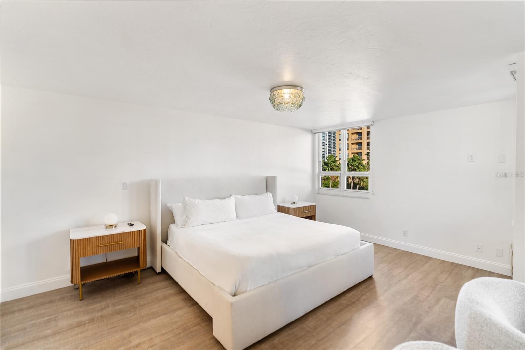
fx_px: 233
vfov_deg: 73.8
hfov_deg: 96.7
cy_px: 175
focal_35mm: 16
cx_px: 262
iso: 125
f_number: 2.8
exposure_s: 1/100
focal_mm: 16
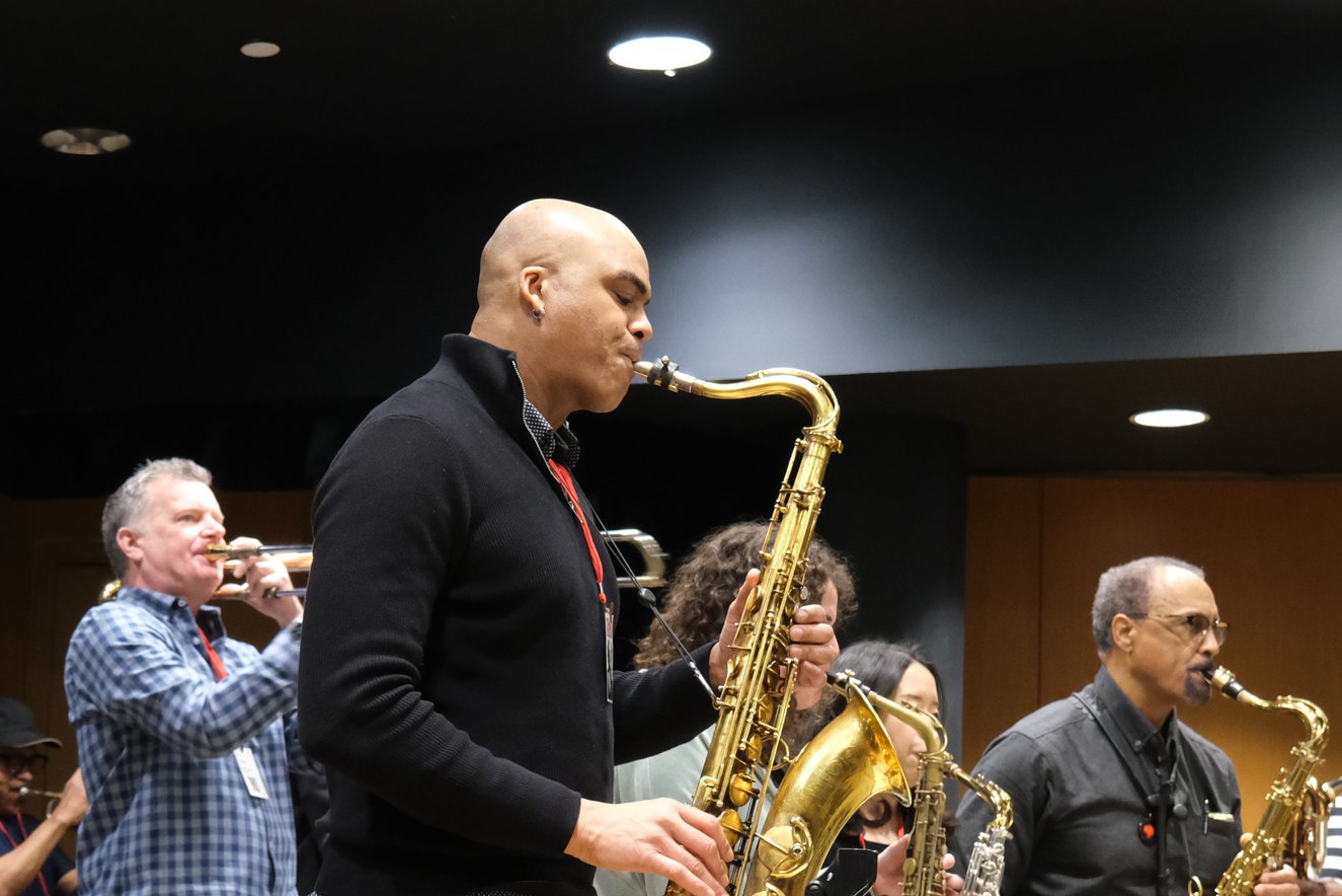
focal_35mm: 83
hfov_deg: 24.3
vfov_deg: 16.4
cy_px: 606
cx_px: 432
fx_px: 3095
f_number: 4
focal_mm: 29.2
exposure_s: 1/38
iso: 3200
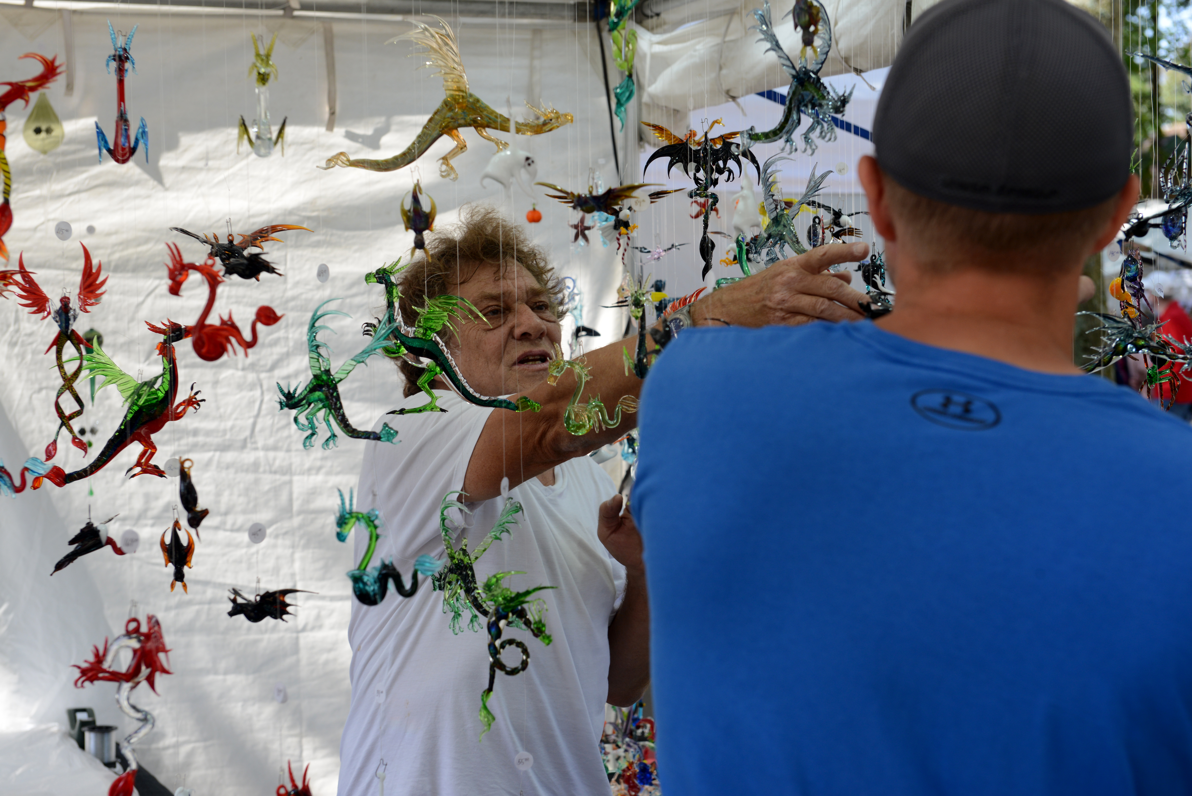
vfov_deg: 19.5
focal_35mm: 70
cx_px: 596
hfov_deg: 28.8
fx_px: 2318
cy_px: 398
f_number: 4.5
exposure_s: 1/160
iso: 320
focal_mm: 70
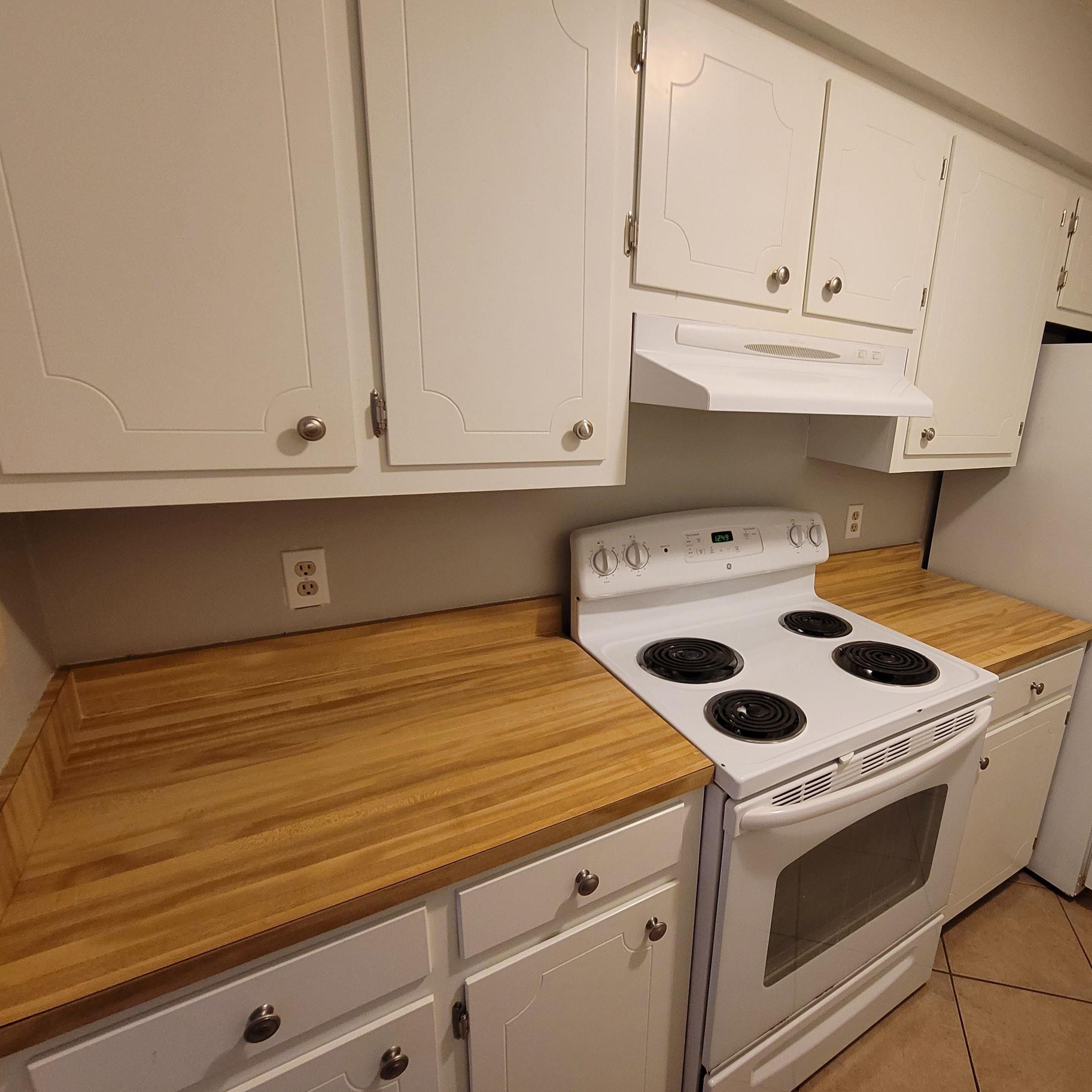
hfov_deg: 85.4
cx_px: 695
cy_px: 550
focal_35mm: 16
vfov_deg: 87.4
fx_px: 571
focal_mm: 2.2
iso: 400
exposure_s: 1/30
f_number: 2.2
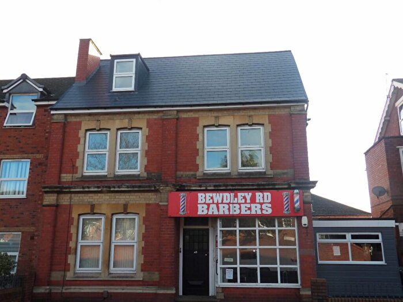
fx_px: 384
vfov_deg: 42.9
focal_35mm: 33
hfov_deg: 55.4
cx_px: 202
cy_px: 151
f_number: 3.6
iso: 100
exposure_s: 1/199
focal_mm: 5.9
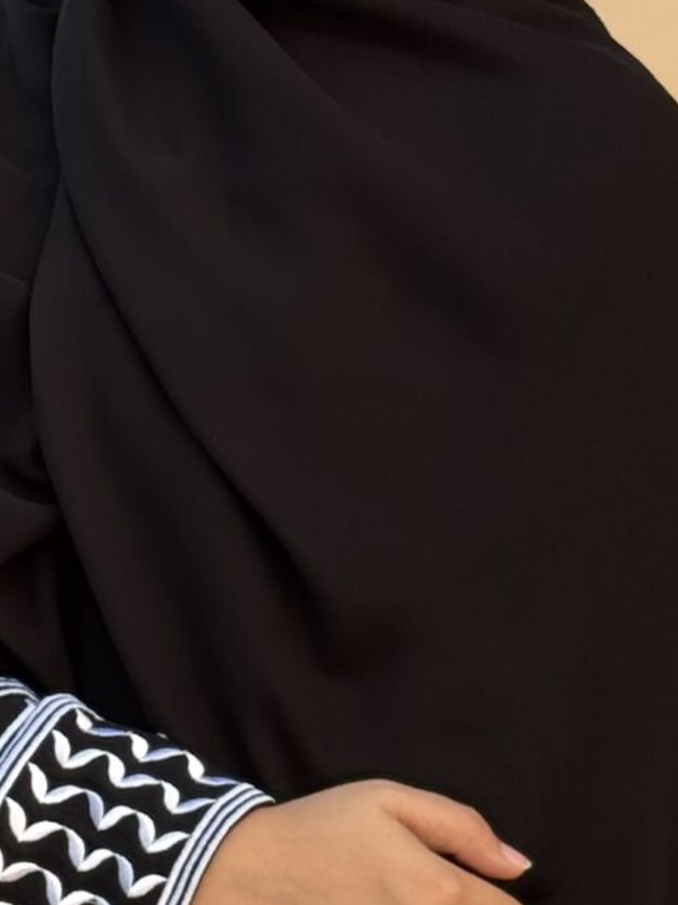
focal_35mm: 182
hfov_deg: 8.2
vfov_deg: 10.9
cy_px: 366
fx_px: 4754
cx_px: 230
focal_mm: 6.76
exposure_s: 1/374
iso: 64
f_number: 1.78
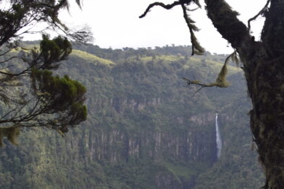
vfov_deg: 7.1
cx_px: 300
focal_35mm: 193
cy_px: 189
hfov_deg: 10.5
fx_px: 1522
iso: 220
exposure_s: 1/250
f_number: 8
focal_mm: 50
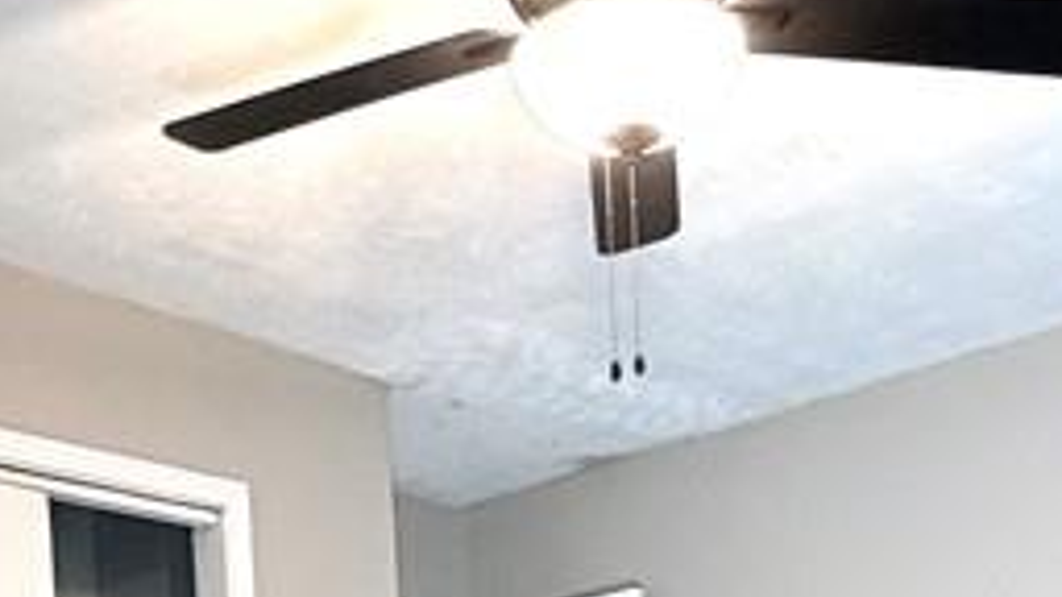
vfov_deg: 16.1
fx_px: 1718
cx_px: 519
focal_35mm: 61
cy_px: 1128
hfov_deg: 34.4
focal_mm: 2.22
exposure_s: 1/48
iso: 500
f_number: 2.2
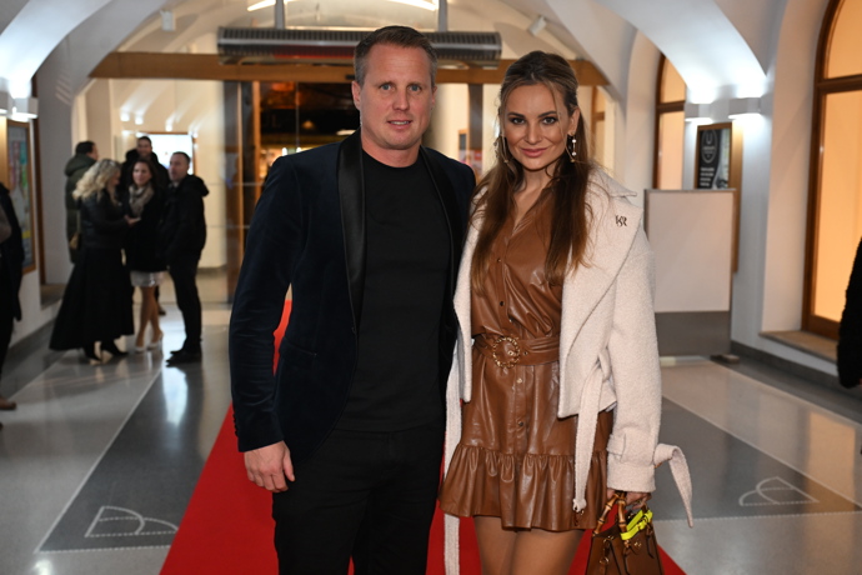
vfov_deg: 33.4
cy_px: 288
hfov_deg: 48.5
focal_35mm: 40
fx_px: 958
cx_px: 431
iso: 2000
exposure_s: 1/125
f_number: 4.5
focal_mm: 40
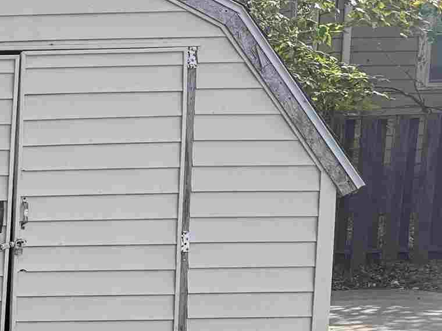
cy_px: 361
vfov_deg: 14.9
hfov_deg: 16.3
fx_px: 1239
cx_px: -400
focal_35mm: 97
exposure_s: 1/1060
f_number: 1.78
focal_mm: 6.76
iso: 100
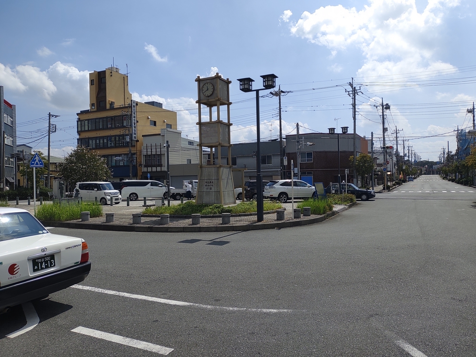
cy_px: 178
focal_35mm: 27
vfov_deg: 51.4
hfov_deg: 65.3
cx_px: 238
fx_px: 371
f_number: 1.79
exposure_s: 1/4986
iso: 100
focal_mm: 4.71
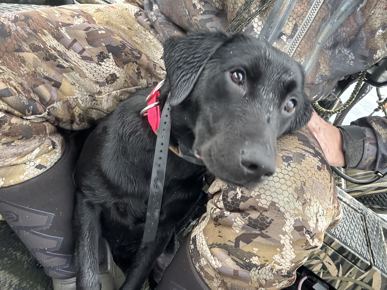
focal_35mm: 30
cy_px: 145
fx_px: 335
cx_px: 194
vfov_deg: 46.8
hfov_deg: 60.0
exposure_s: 1/60
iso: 100
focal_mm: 2.69
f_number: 1.9
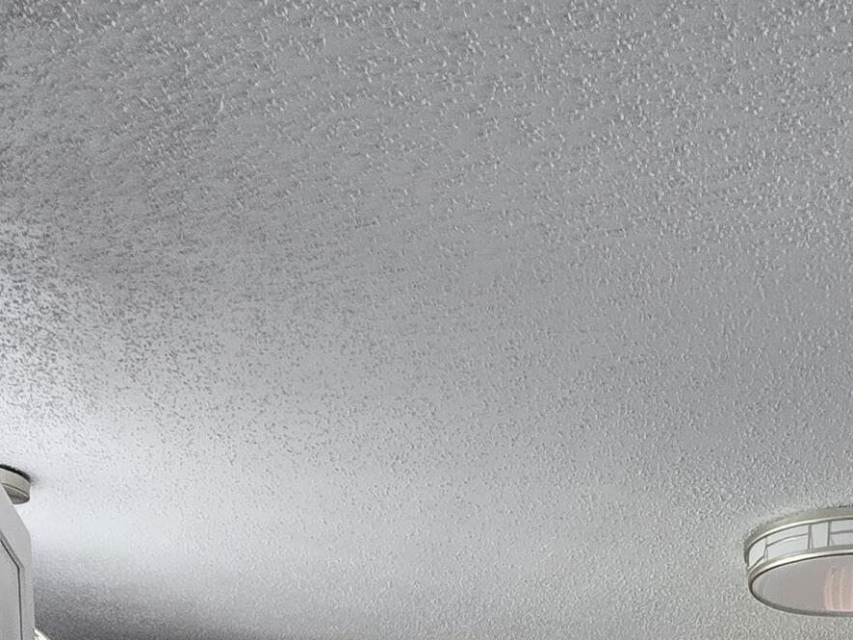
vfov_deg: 24.3
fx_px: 1085
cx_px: 713
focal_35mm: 44
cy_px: 999
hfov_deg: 40.7
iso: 320
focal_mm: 2.2
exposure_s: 1/60
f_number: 2.2
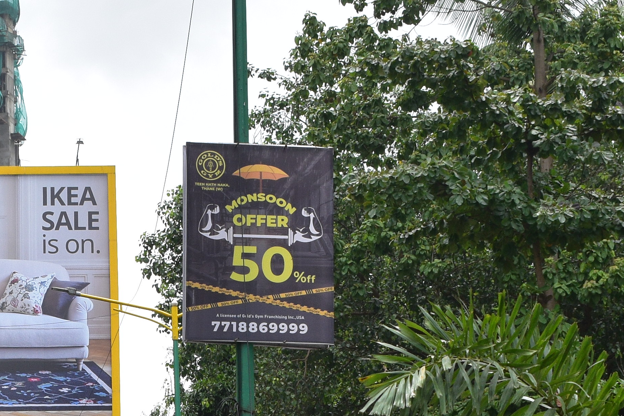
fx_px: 2721
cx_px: -48
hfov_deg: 12.9
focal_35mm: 157
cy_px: 517
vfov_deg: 8.6
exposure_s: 1/320
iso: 400
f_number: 11
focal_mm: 32
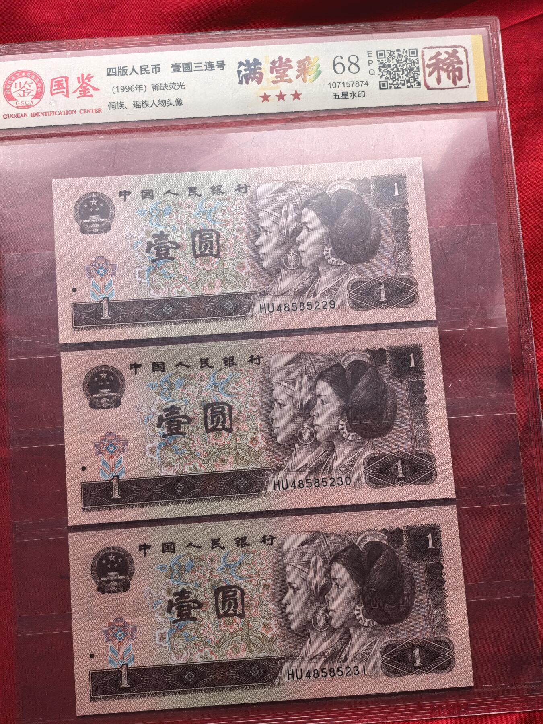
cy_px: 362
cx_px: 272
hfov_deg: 30.3
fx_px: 1004
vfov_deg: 39.7
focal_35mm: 48
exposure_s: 1/100
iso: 80
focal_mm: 6.98
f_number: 2.8
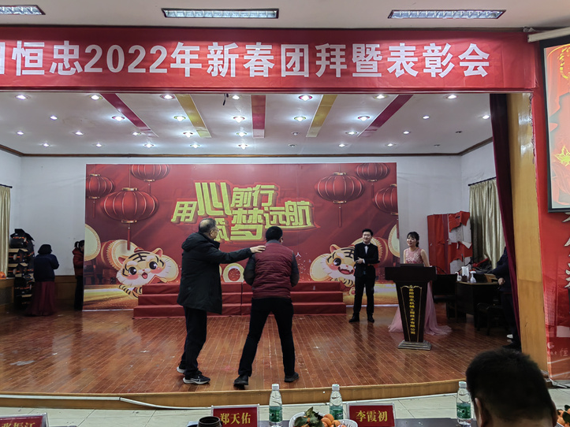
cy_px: 209
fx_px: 461
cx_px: 278
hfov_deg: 63.4
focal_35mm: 28
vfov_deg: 49.7
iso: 400
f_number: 1.9
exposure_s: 1/100
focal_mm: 5.52
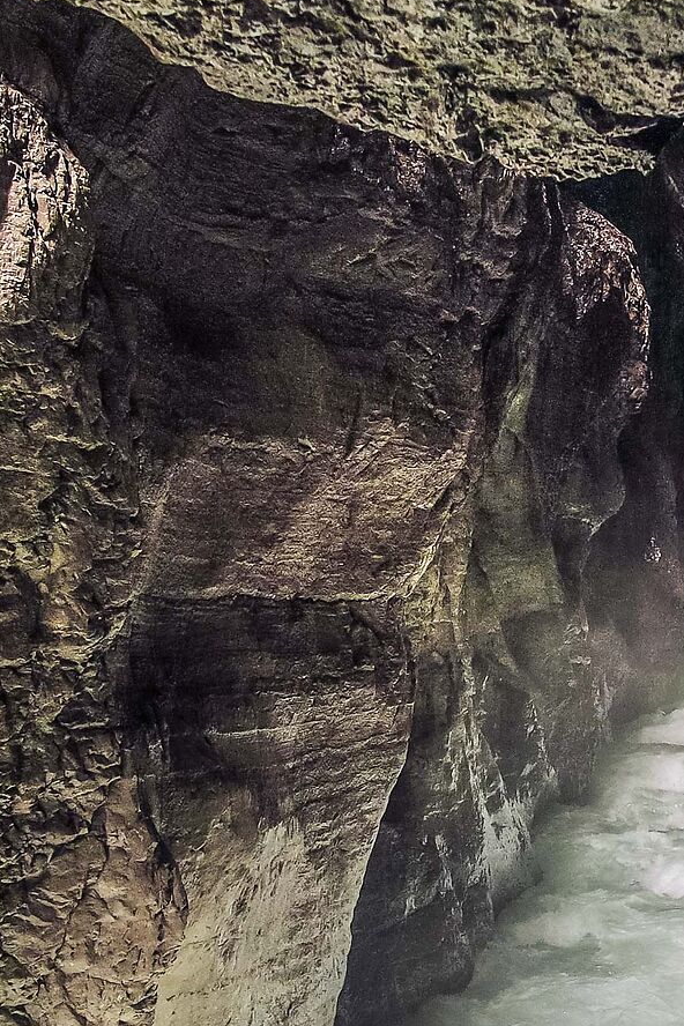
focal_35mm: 54
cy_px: 602
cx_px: 570
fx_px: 1539
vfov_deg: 36.8
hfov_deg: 24.6
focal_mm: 20
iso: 500
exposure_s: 1/80
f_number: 8
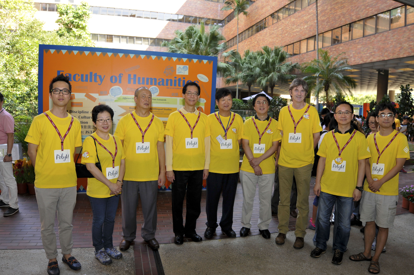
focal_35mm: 21
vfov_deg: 59.4
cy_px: 138
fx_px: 241
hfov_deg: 81.3
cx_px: 207
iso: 320
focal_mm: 14
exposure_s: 1/250
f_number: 3.2
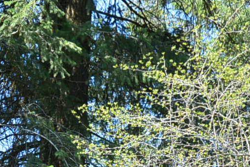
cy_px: 159
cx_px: 282
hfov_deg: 10.1
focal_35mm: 200
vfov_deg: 6.9
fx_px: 1390
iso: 140
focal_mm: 19.9
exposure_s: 1/250
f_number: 4.8
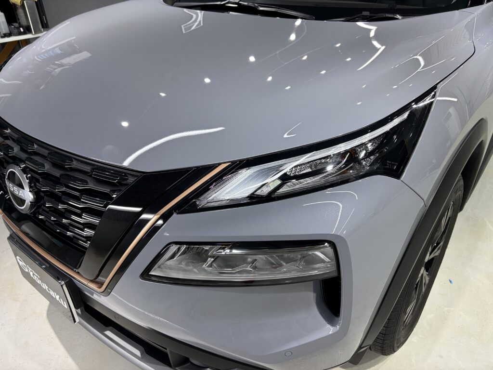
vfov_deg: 53.1
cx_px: 246
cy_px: 185
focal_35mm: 26
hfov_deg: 67.3
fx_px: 370
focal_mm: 5.96
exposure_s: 1/120
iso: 64
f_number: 1.6
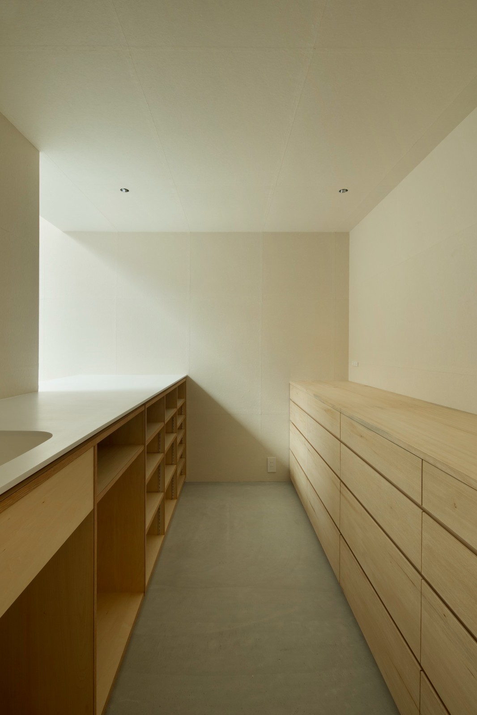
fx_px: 338
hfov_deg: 70.4
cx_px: 238
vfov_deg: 93.3
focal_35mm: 17
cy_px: 358
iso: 400
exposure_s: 6
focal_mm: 17
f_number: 14
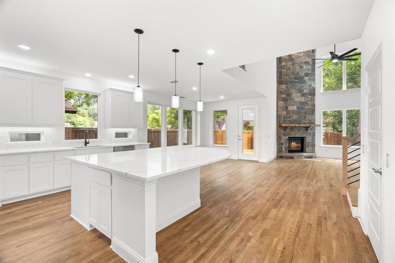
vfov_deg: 73.7
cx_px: 198
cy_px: 132
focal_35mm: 16
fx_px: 175
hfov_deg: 96.8
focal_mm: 16
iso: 400
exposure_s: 1
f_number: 8
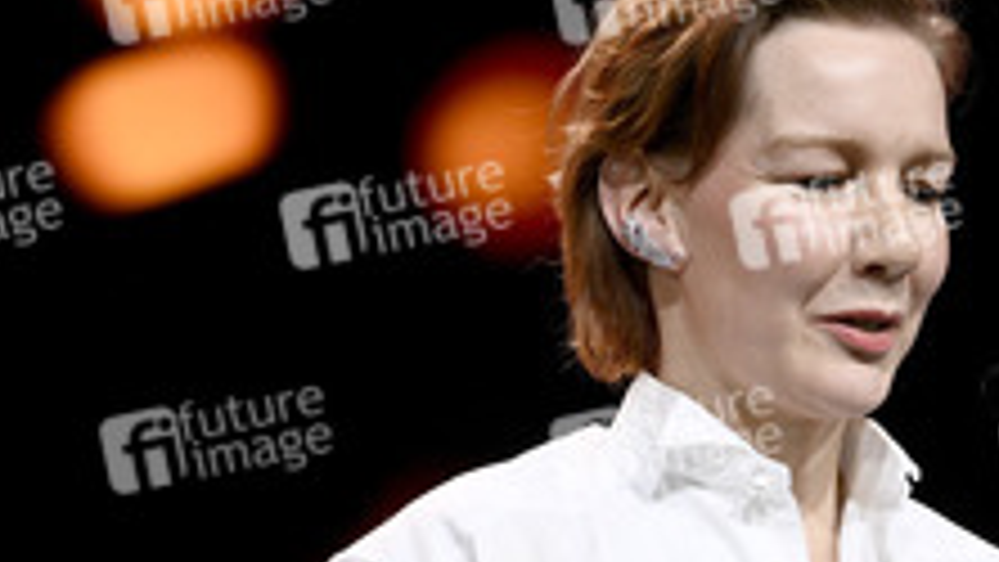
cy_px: 553
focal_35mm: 425
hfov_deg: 5.1
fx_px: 11261
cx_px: 727
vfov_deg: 2.9
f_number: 5
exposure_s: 1/250
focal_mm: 200
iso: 4000
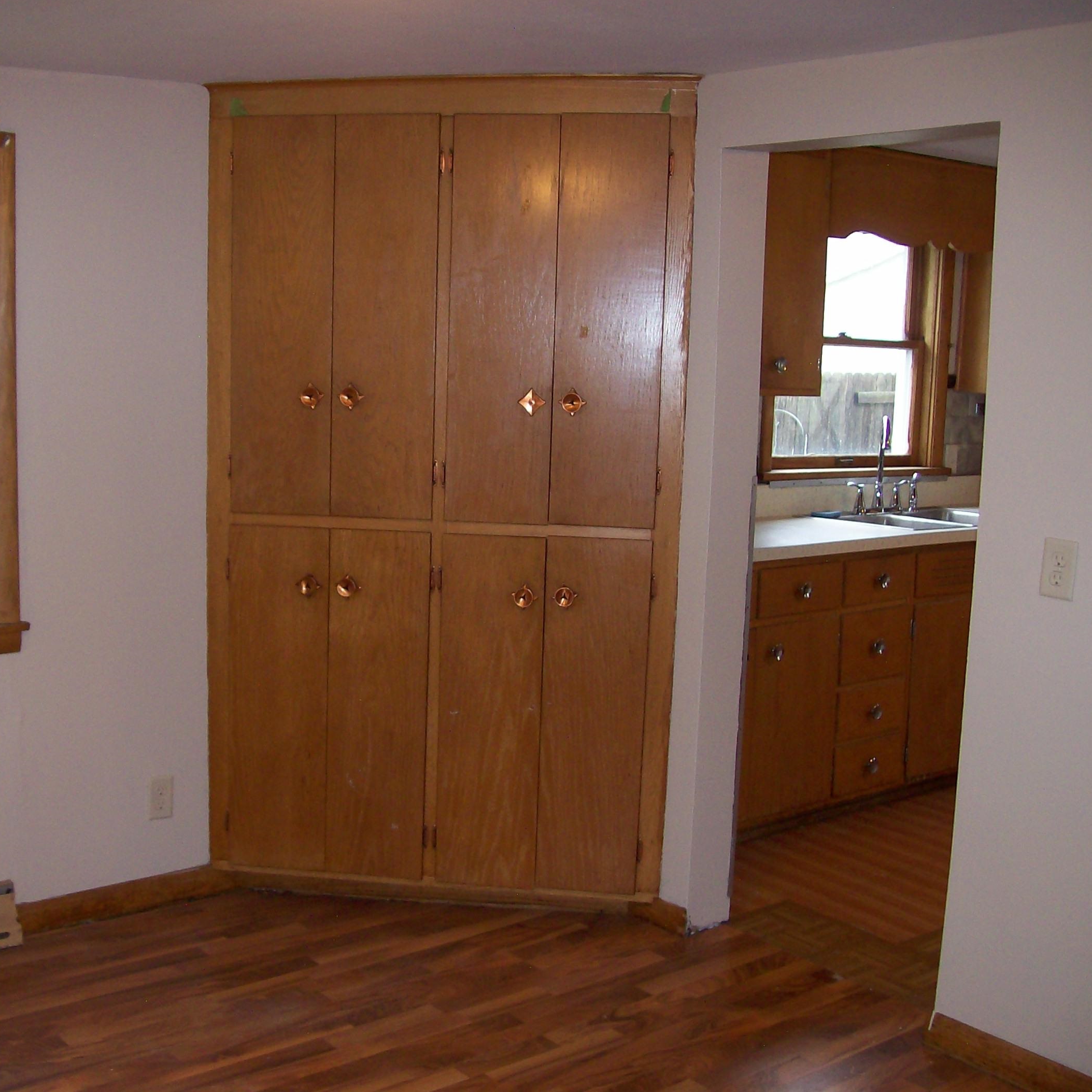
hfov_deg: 38.8
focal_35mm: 43
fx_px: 1535
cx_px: 375
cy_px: 543
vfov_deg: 39.2
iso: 80
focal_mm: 6
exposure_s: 1/64
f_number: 2.7
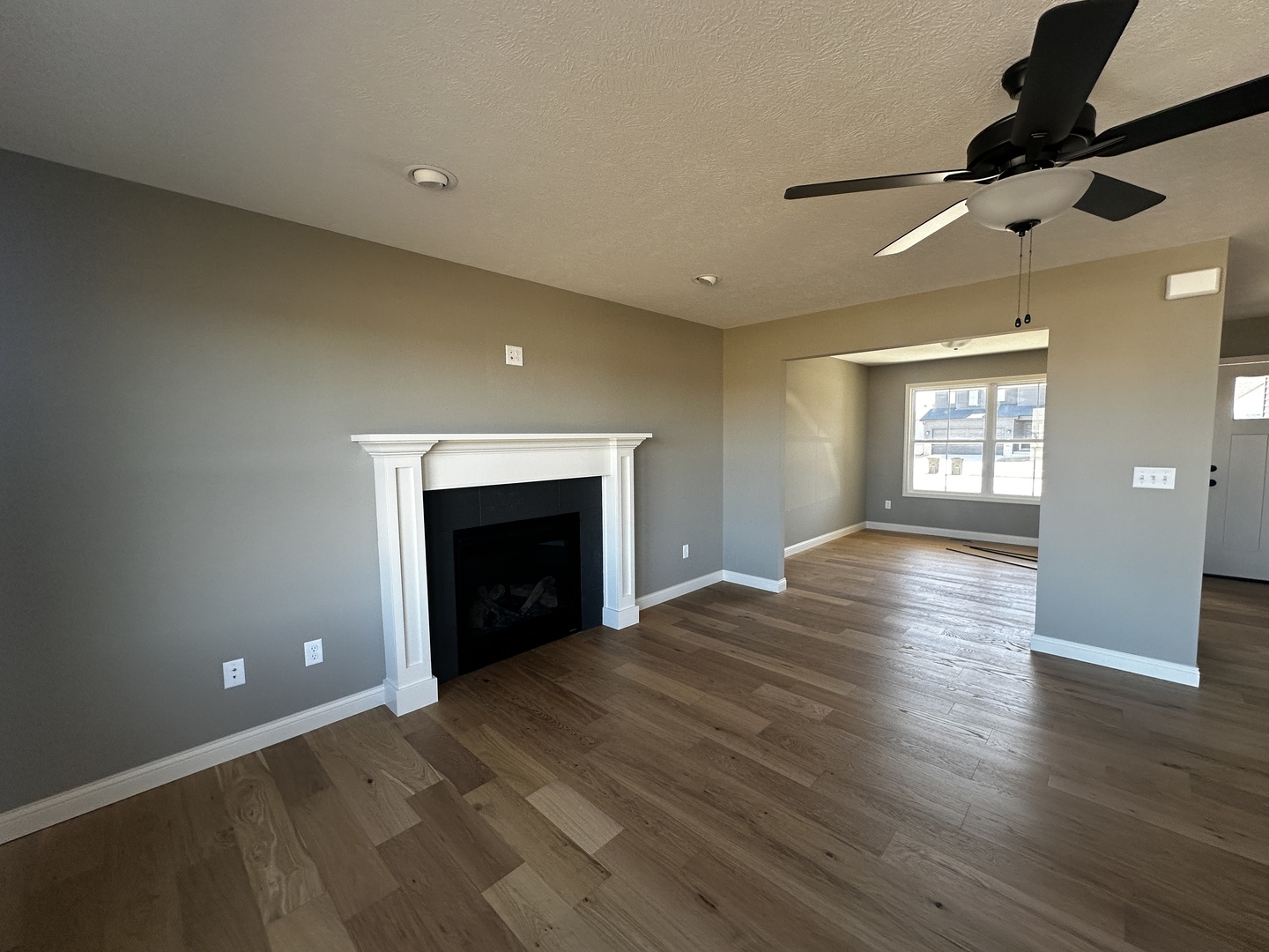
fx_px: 513
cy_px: 476
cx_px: 634
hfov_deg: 102.1
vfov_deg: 85.7
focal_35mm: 14
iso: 125
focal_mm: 2.22
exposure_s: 1/99
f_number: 2.2
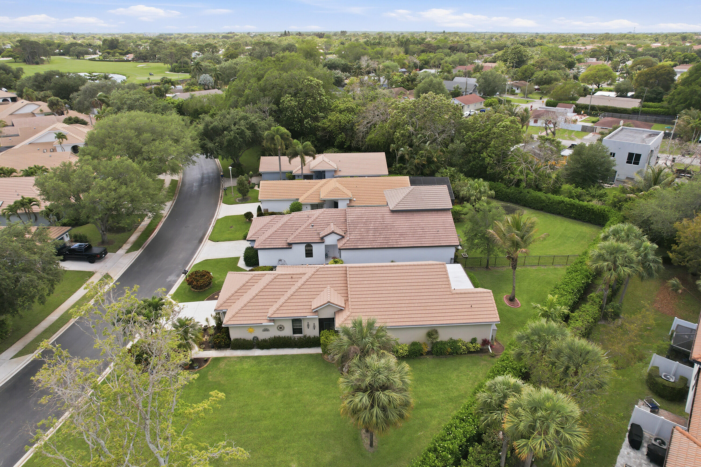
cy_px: 234
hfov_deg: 78.6
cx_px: 350
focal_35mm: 22
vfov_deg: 57.2
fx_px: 428
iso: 100
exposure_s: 1/250
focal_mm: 8.4
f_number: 2.8
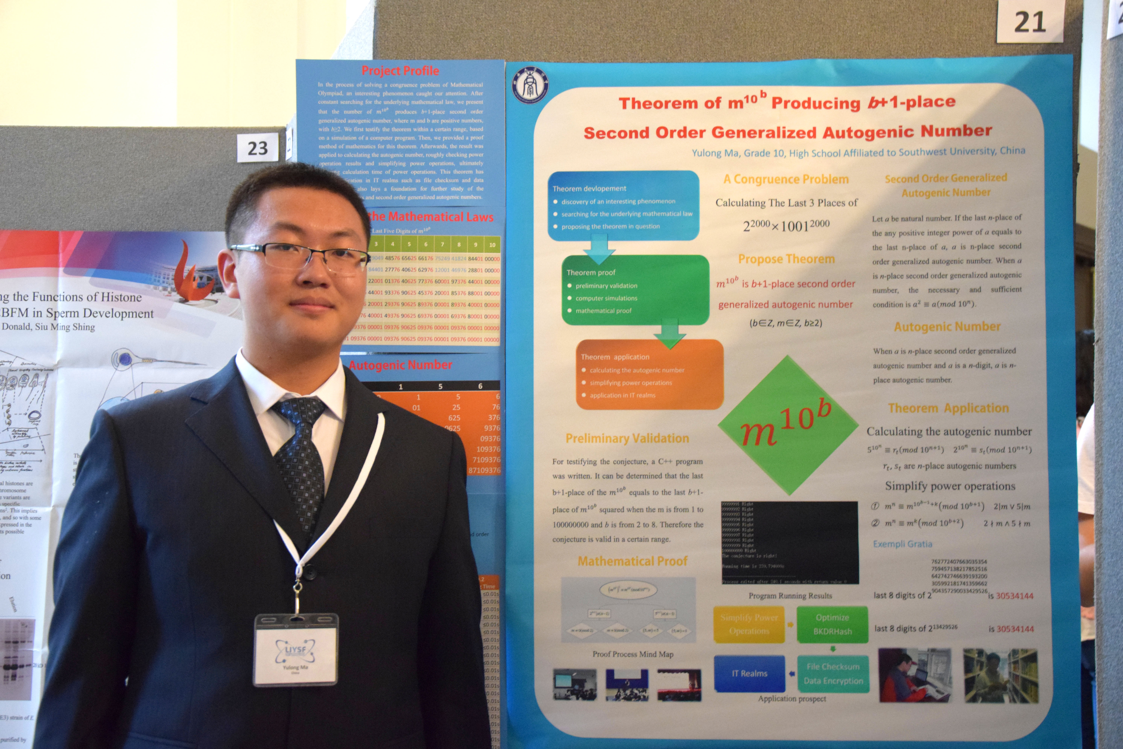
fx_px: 1404
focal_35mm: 45
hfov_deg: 43.6
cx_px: 562
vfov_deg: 29.9
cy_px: 374
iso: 3200
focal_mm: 30
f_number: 4.2
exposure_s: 1/60
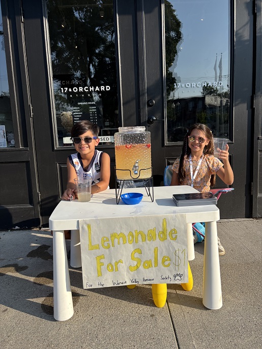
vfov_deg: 67.3
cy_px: 174
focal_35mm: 26
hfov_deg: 53.1
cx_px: 131
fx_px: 262
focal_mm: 5.96
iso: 50
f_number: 1.6
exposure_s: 1/1751
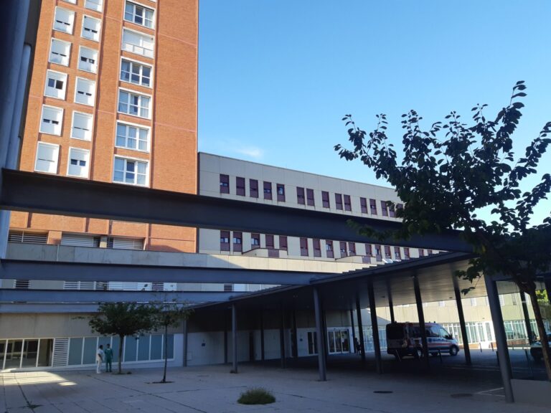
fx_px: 414
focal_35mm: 26
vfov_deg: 53.1
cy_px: 206
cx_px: 276
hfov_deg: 67.3
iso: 40
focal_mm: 3.93
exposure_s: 1/590
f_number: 1.7
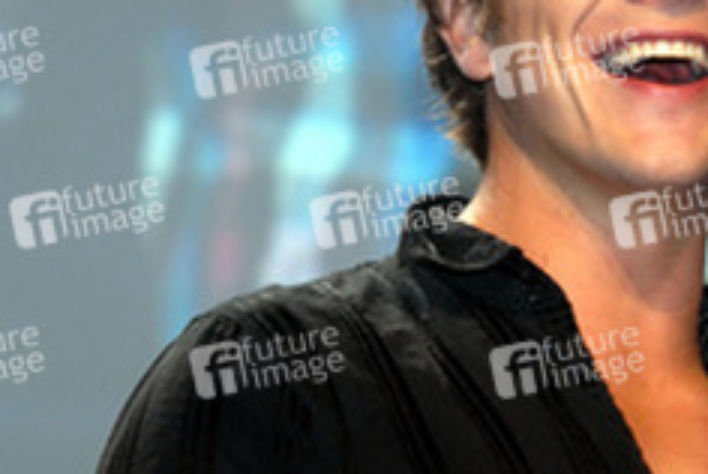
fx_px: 4824
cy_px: 138
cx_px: 603
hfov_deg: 8.4
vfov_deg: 5.6
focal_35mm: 245
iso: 400
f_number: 3.5
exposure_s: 1/100
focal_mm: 86
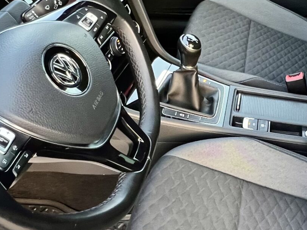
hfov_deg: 44.2
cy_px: 134
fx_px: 364
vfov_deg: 35.1
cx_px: 233
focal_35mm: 41
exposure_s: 1/60
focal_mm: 1.57
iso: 500
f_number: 1.8
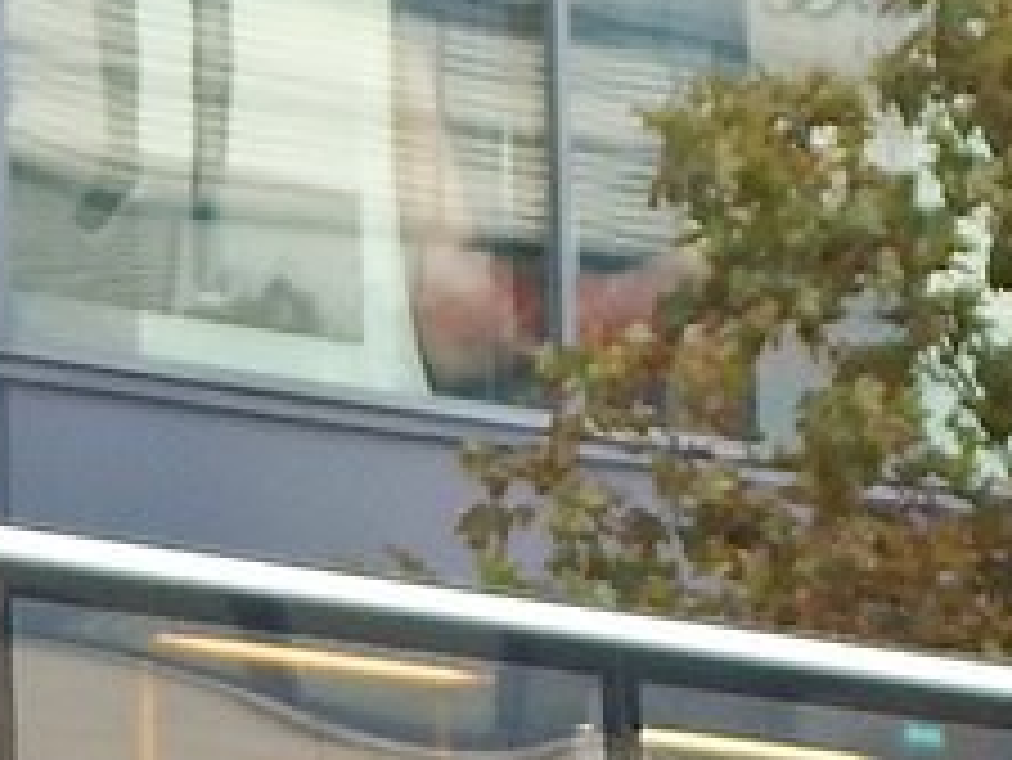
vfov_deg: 5.7
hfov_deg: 7.7
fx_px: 7488
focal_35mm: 256
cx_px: 688
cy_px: 1489
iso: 125
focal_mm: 8.6
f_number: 3.7
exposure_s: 1/80
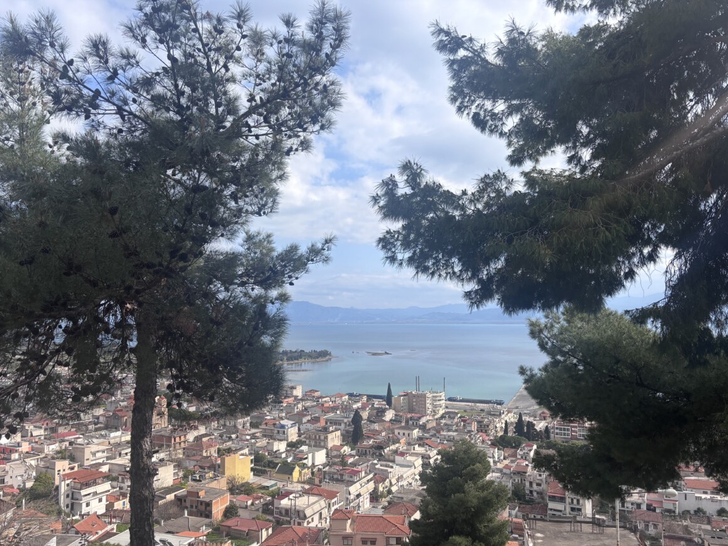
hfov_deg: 65.3
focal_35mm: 27
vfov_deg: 51.3
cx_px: 367
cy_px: 282
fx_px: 568
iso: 50
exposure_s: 1/3021
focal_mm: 5.96
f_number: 1.6
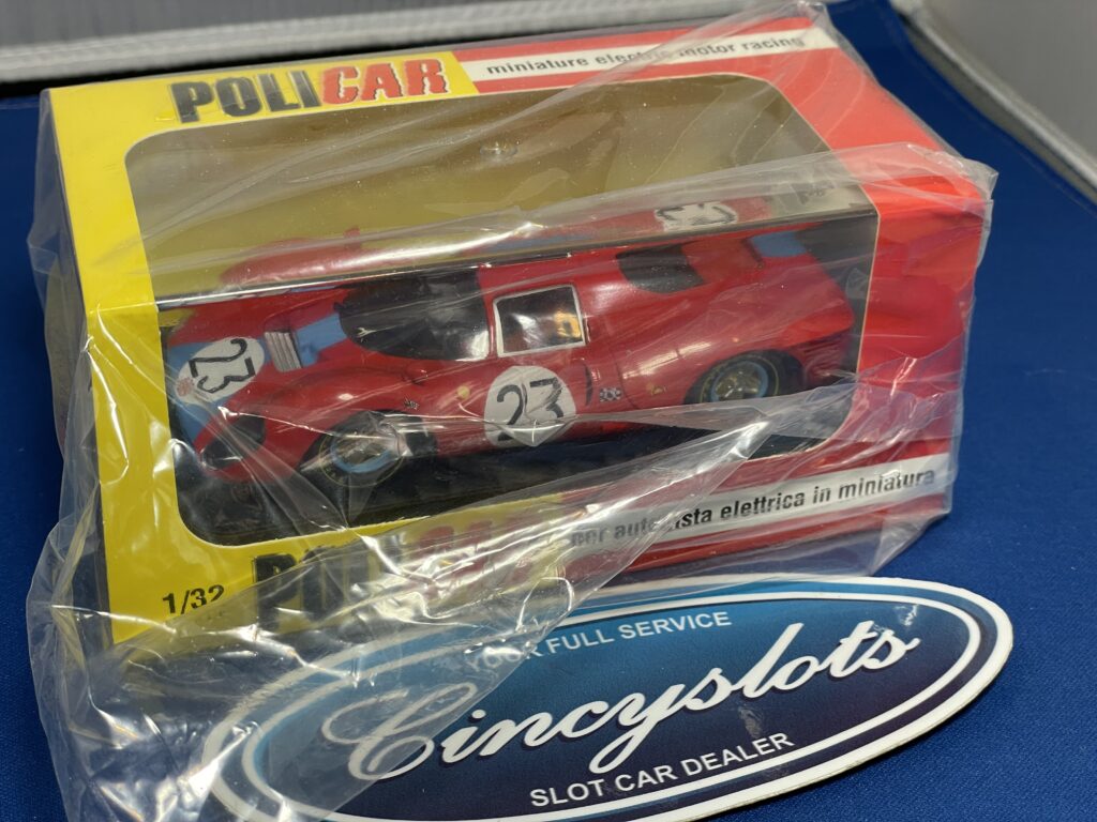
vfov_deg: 28.0
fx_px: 1648
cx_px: 548
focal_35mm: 52
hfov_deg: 36.8
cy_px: 411
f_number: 2
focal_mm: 6
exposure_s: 1/120
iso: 100
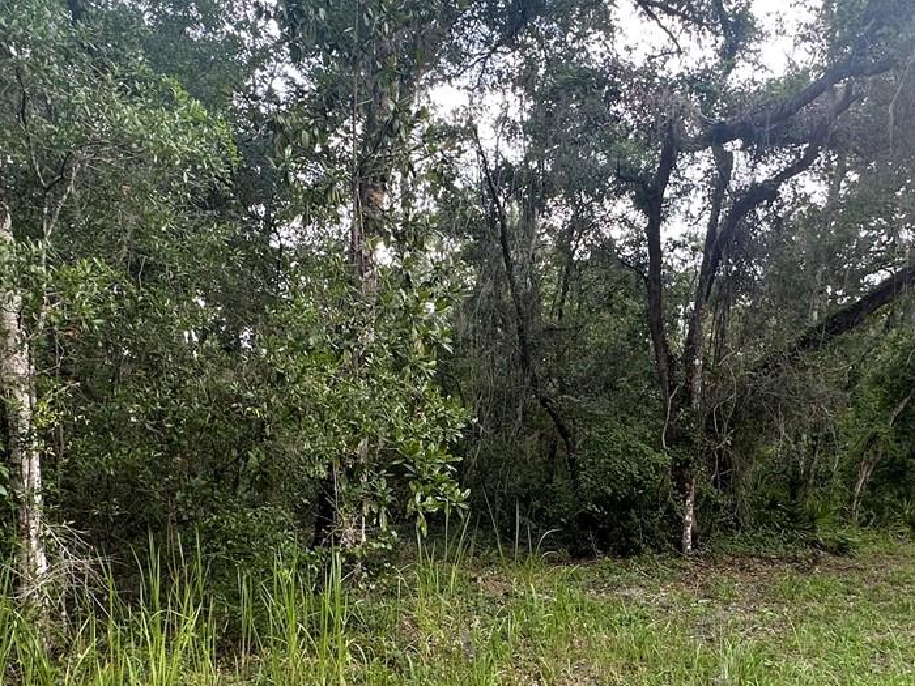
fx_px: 846
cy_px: 512
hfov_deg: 56.1
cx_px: 576
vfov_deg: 42.8
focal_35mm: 32
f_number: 2.2
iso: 50
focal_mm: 2.22
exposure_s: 1/99
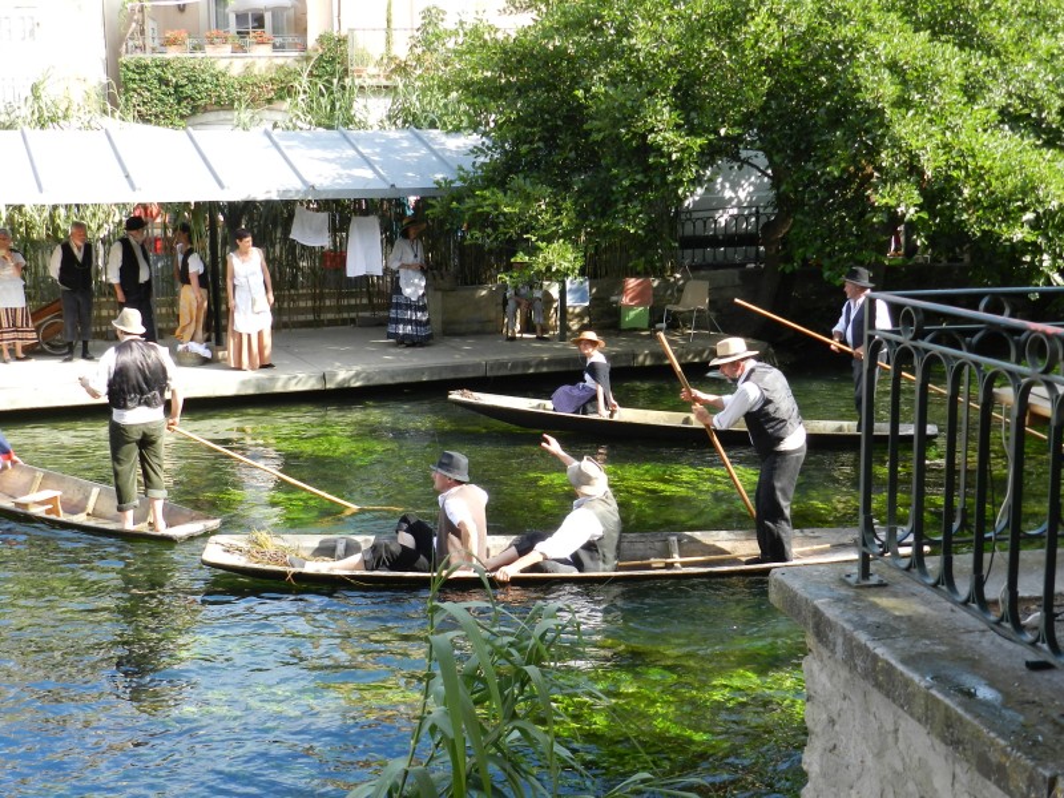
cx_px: 532
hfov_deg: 41.2
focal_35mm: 46
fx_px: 1414
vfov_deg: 31.5
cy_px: 399
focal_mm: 8.1
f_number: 4.2
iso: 160
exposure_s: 1/200
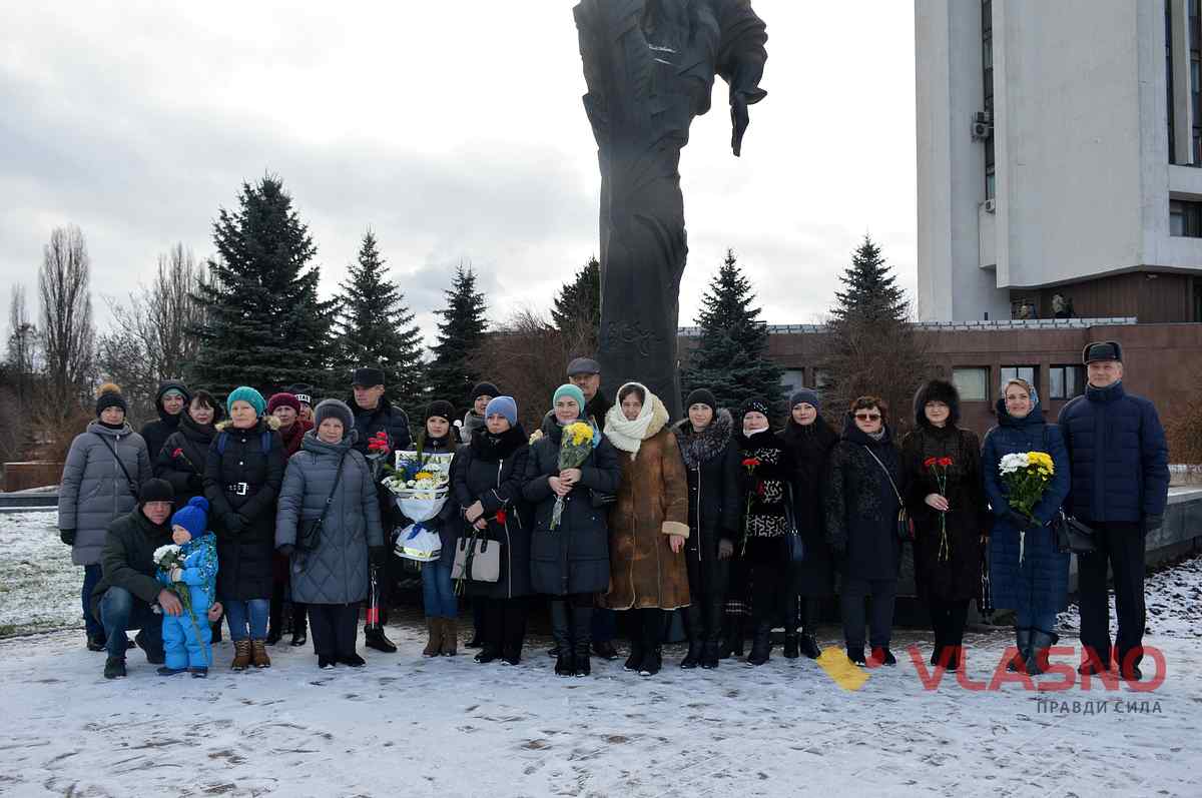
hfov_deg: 62.0
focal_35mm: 30
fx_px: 1000
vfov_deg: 43.5
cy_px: 399
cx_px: 601
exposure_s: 1/200
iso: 100
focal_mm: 20
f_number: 7.1
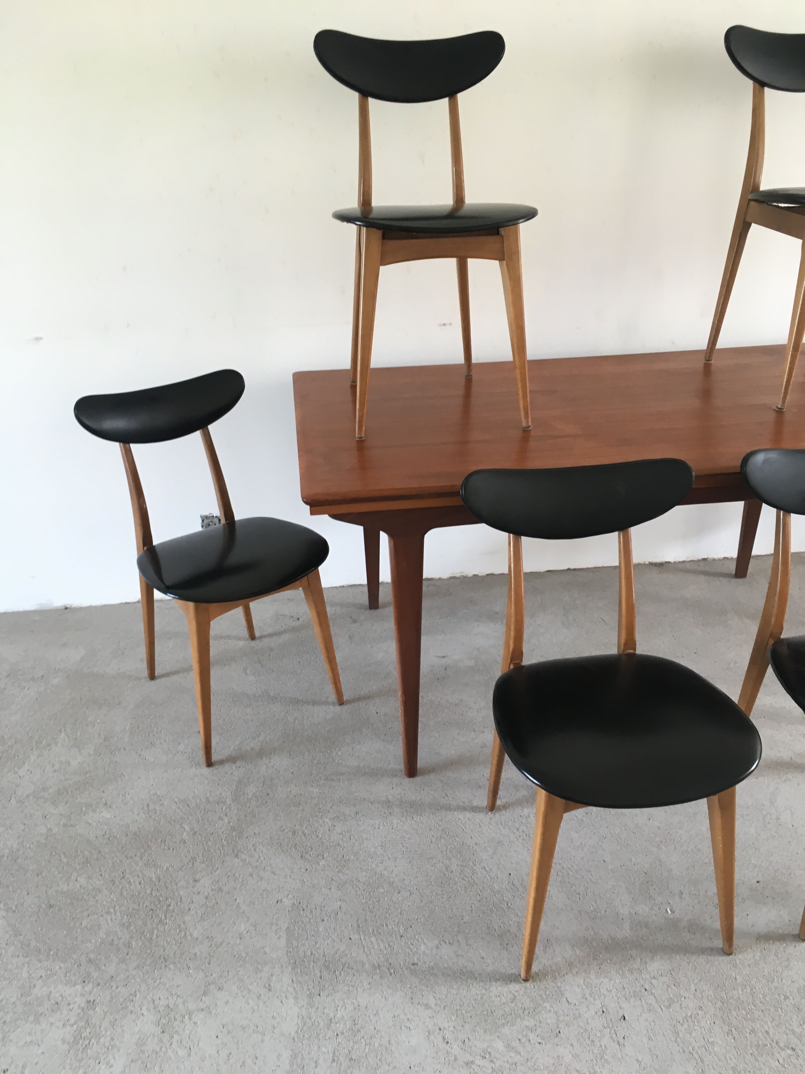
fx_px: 899
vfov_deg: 61.7
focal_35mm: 29
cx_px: 402
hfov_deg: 48.2
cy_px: 537
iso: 64
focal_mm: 4.15
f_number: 2.2
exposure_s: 1/33
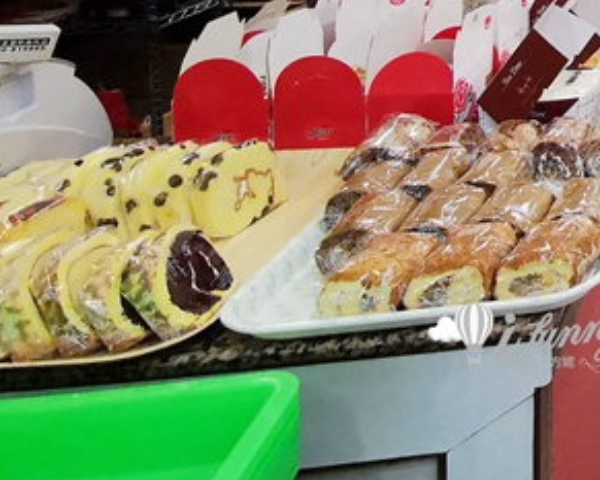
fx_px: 977
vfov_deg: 24.3
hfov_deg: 23.5
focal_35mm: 55
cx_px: 996
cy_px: -138
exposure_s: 1/120
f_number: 2.2
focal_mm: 2.35
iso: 320
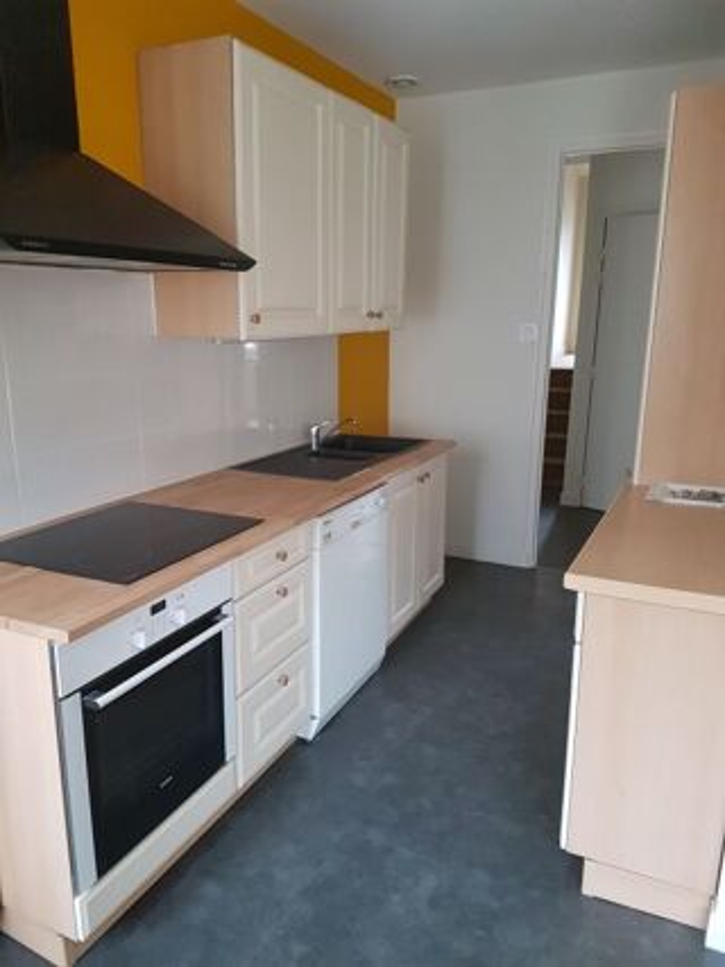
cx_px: 362
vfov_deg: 67.3
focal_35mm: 26
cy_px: 484
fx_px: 726
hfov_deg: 53.0
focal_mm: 4.2
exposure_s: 1/50
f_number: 1.7
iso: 400
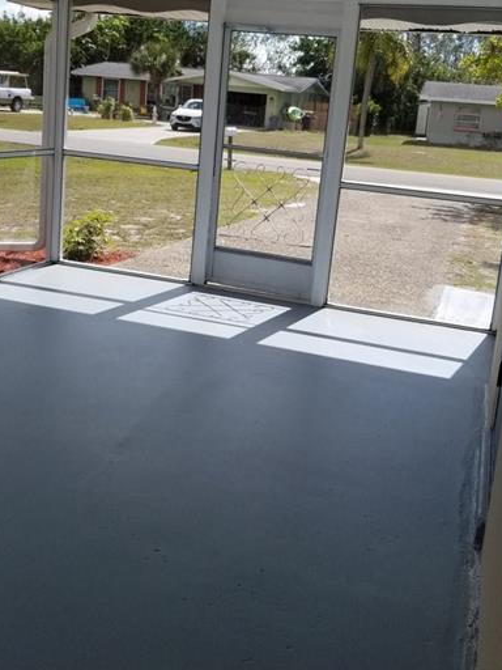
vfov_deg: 47.7
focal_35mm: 39
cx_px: 203
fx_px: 754
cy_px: 283
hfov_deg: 36.7
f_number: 1.7
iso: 50
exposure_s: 1/1688
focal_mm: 4.25
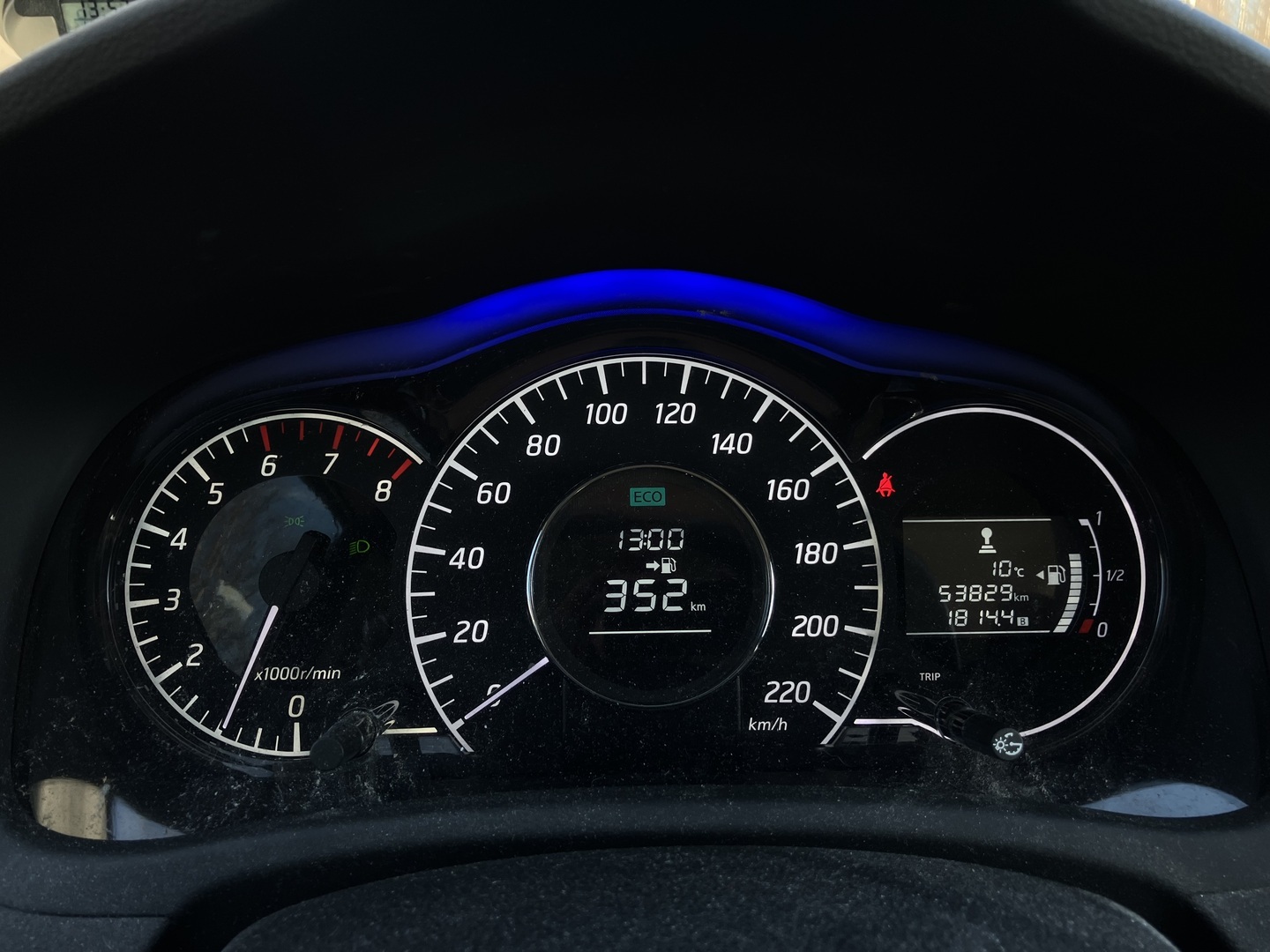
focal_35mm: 28
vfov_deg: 49.7
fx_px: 1027
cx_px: 635
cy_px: 476
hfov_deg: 63.4
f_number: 1.8
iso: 32
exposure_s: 1/121
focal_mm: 3.99
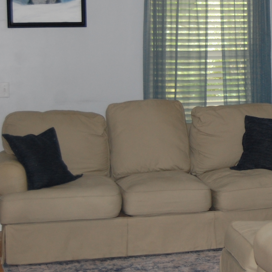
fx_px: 969
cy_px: 73
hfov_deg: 15.4
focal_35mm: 109
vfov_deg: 15.9
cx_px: 321
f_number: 4.5
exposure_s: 1/60
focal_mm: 32
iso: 400
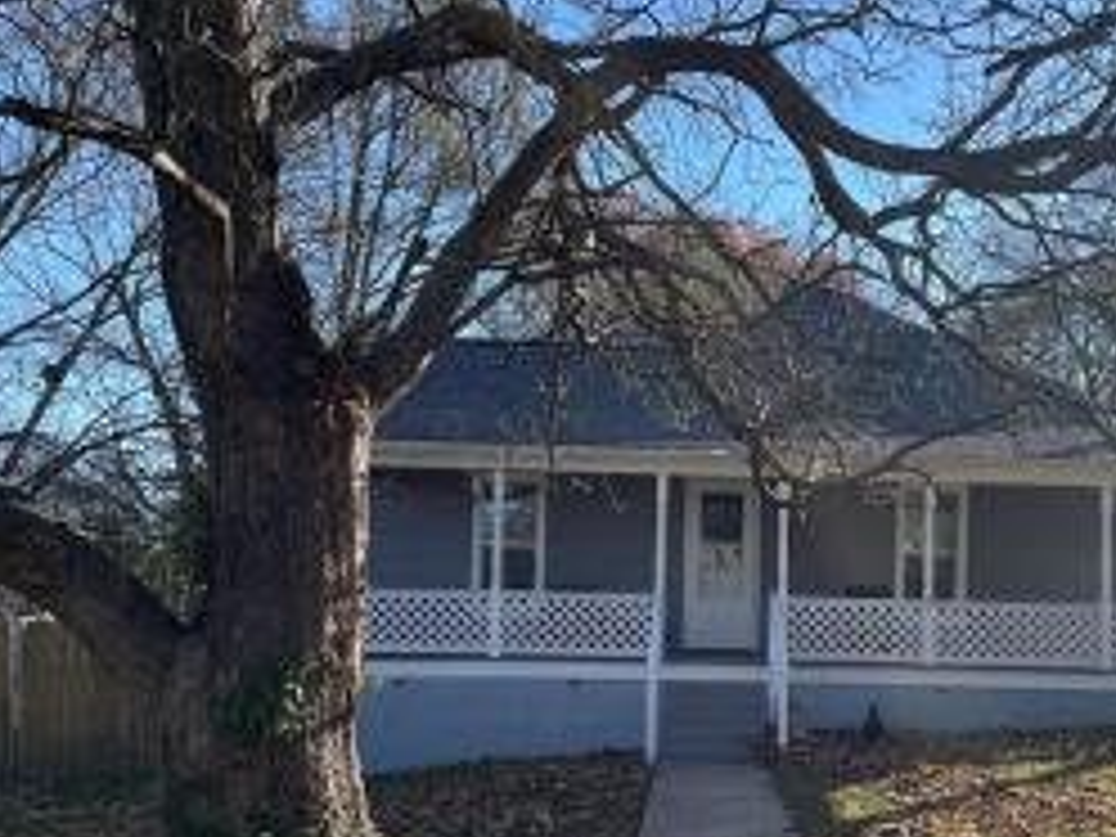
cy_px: 576
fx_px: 1354
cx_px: 747
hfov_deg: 44.1
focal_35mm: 42
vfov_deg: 34.0
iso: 32
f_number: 1.6
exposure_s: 1/1304
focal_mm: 4.2
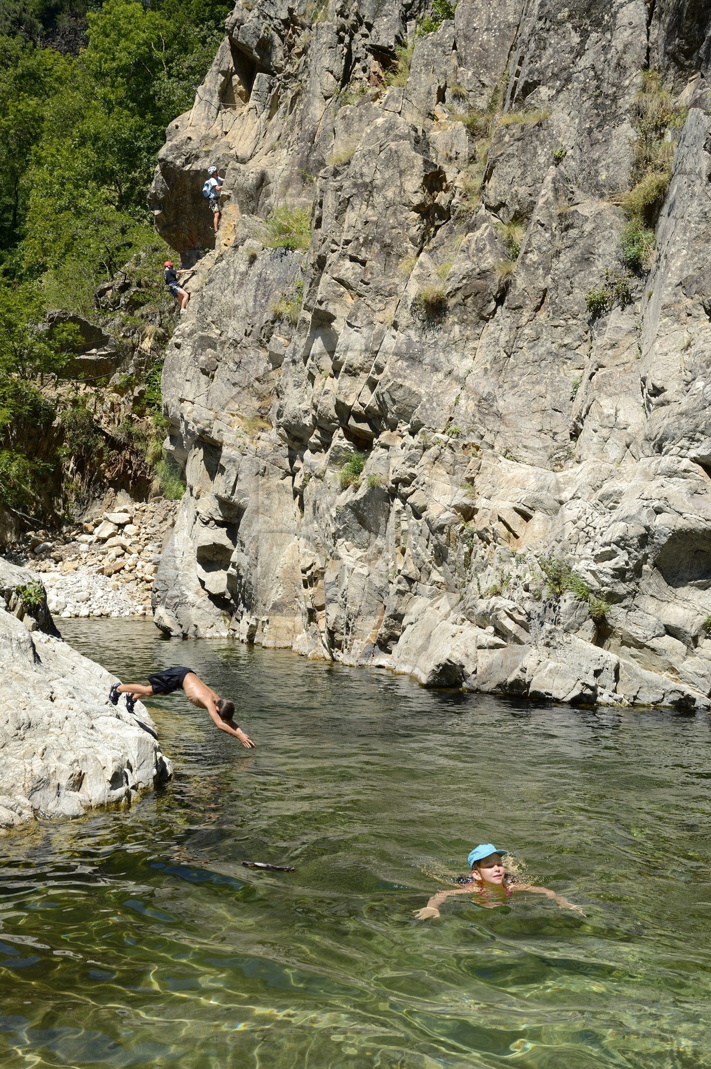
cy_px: 534
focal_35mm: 35
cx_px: 356
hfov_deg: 37.8
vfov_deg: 54.5
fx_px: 1038
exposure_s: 1/320
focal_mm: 35
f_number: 9
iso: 200
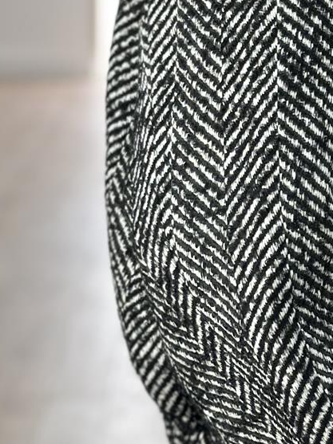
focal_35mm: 138
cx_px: 434
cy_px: 147
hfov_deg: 10.5
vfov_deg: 14.3
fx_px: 1772
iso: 80
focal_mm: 6.86
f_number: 1.78
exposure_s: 1/100
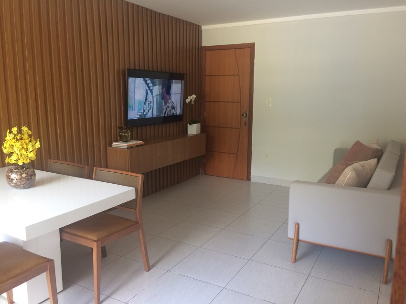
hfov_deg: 61.7
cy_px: 152
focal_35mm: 29
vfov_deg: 48.2
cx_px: 203
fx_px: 340
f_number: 2.2
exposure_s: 1/30
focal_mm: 4.15
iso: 80
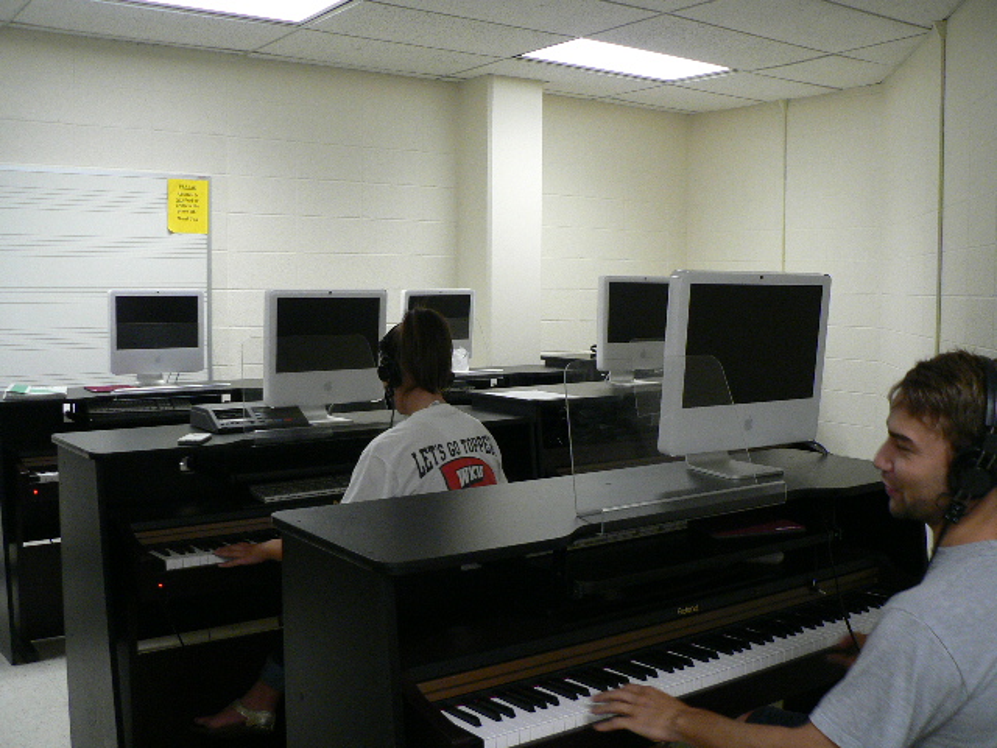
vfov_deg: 39.7
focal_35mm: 36
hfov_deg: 51.4
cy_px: 374
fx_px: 1037
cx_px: 498
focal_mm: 6
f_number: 2.8
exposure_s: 1/30
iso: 200
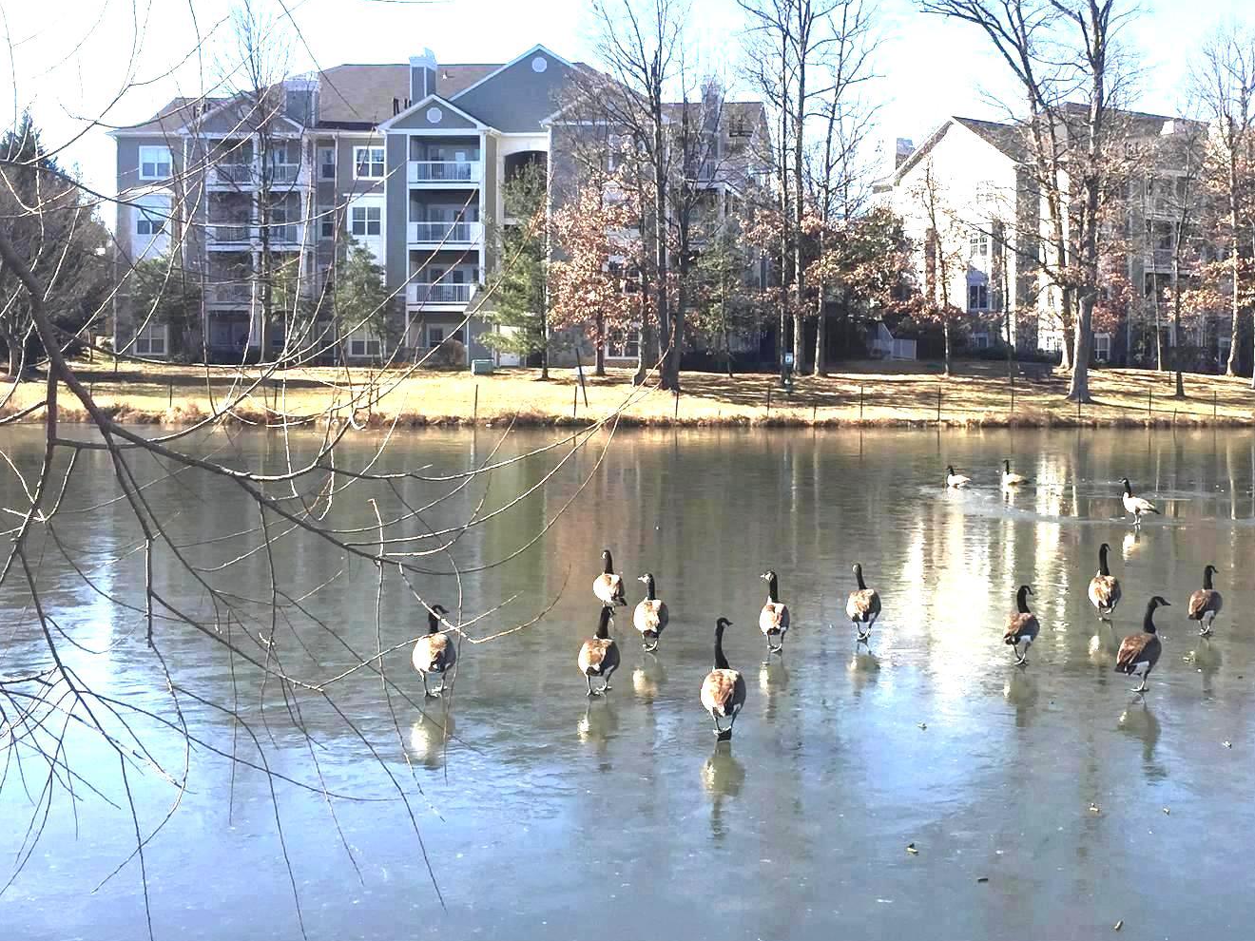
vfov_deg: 32.1
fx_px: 1631
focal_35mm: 45
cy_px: 377
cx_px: 821
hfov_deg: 41.6
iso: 32
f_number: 2.2
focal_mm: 4.15
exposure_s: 1/1236
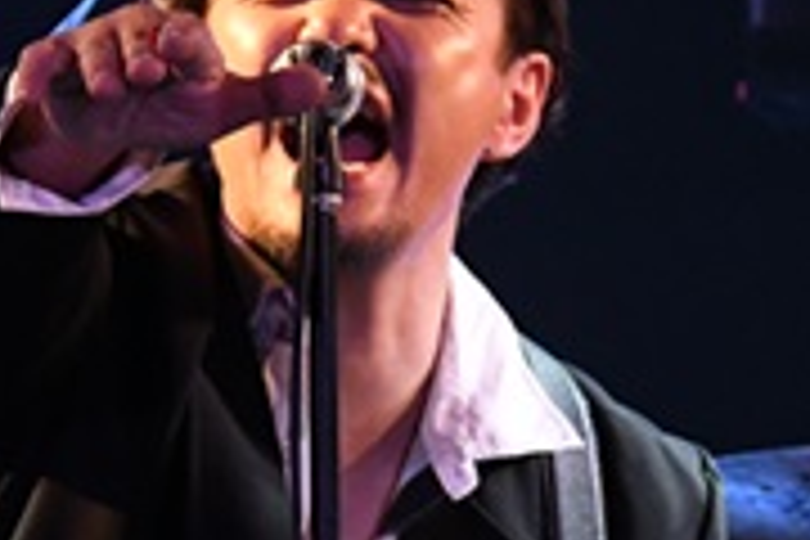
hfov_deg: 2.7
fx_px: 17189
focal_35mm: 764
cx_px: 500
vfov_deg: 1.8
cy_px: 459
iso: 3200
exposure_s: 1/250
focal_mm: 105
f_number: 6.3
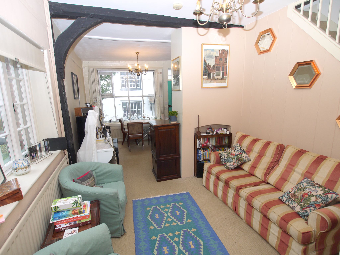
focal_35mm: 18
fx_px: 177
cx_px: 170
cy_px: 128
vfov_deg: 71.6
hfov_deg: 87.8
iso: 100
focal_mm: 9
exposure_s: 1/60
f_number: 4
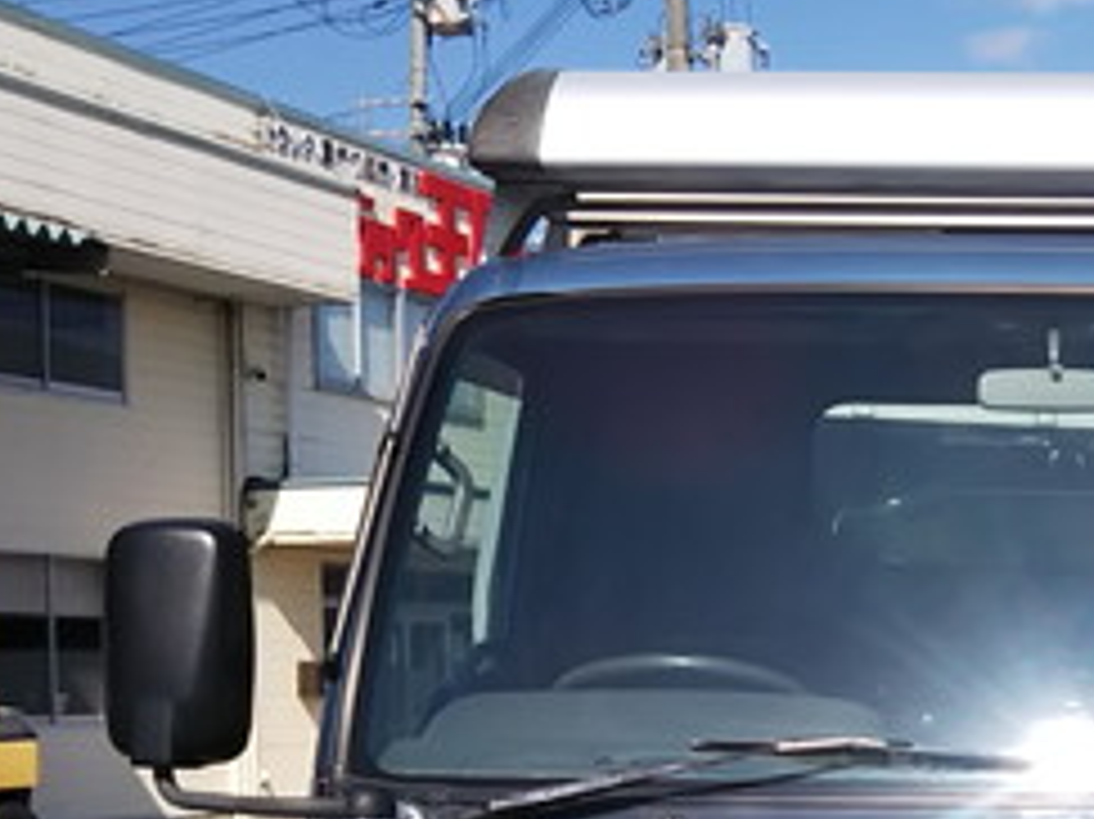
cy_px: 828
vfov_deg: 18.2
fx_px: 2495
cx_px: 1094
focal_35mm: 79
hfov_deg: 23.7
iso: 20
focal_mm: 4
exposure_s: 1/1227
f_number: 2.2
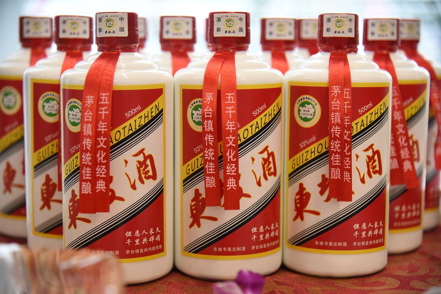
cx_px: 220
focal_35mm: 75
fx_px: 919
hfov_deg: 27.0
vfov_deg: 18.2
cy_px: 147
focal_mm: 75
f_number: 4
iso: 1400
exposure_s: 1/80
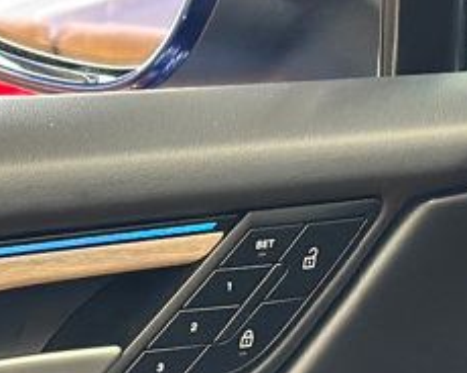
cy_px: 762
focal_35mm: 209
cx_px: -185
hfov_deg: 9.1
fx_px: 2889
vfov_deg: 7.1
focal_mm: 6.86
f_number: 1.78
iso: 320
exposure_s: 1/40
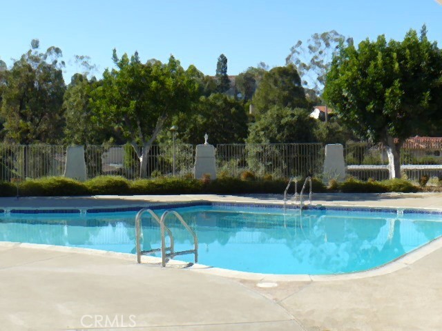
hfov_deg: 35.5
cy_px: 166
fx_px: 690
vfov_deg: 27.0
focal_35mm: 54
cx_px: 221
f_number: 5.6
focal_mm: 6
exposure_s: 1/250
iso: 100
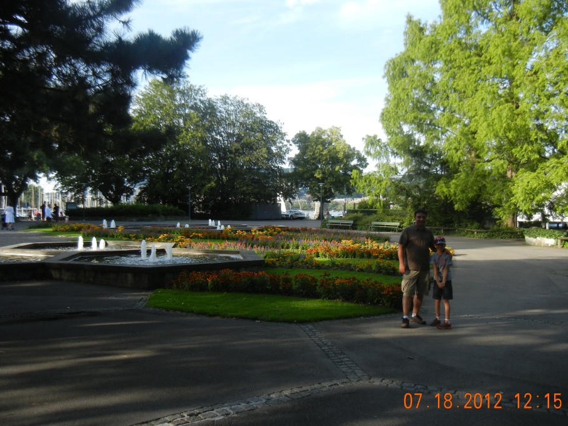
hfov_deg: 54.0
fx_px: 558
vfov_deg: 41.8
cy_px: 210
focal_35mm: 34
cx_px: 280
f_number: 3.5
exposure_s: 1/350
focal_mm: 5.4
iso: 160
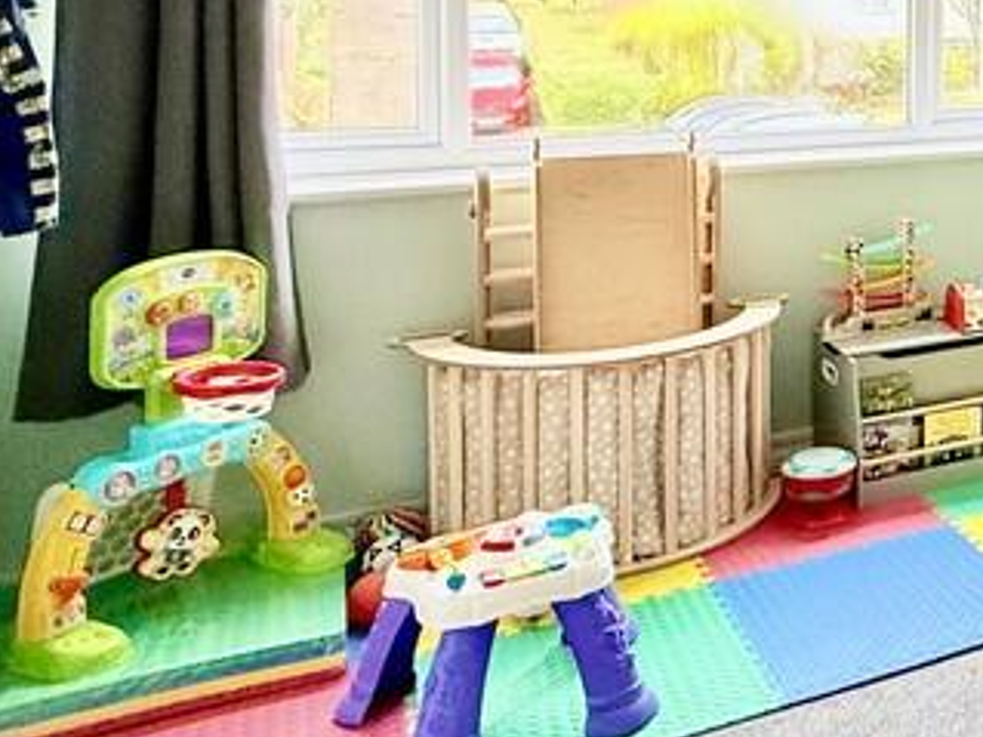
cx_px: 1282
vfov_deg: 30.5
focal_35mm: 45
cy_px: 46
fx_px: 1277
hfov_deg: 31.9
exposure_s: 1/99
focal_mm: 2.22
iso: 200
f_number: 2.2
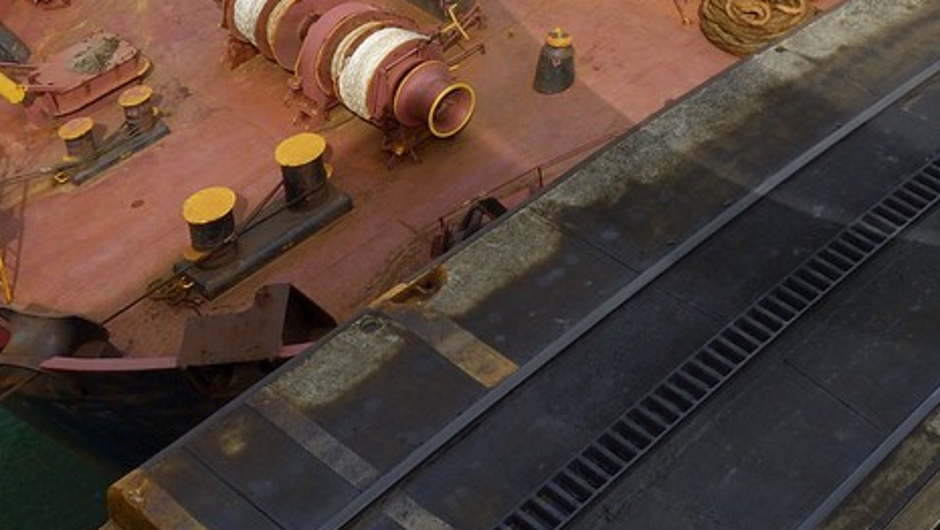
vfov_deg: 14.3
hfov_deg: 26.8
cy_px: -488
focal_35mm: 72
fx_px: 1795
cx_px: 1057
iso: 200
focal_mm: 20
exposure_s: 1/320
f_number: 14
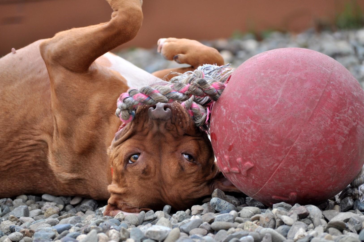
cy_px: 121
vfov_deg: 6.1
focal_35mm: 225
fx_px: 2272
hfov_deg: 9.2
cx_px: 182
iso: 280
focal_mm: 150
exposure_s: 1/500
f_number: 5.6
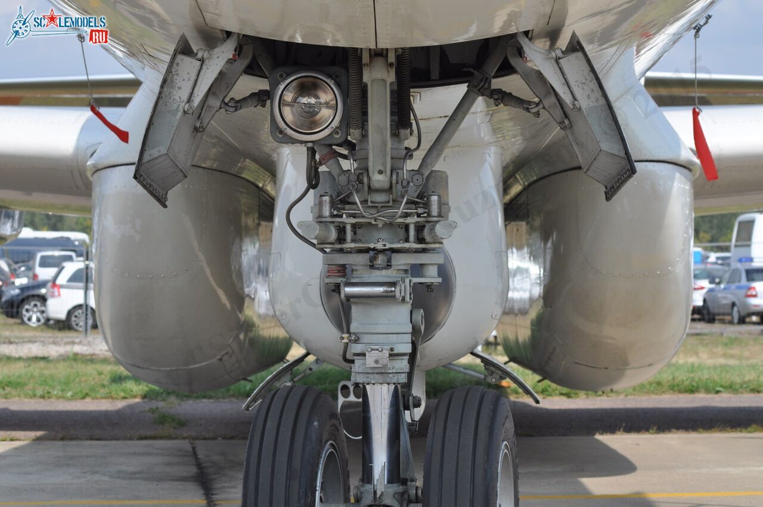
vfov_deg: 13.0
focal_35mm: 105
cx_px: 382
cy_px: 254
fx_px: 2223
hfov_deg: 19.5
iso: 200
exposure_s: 1/400
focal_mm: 70
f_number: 8
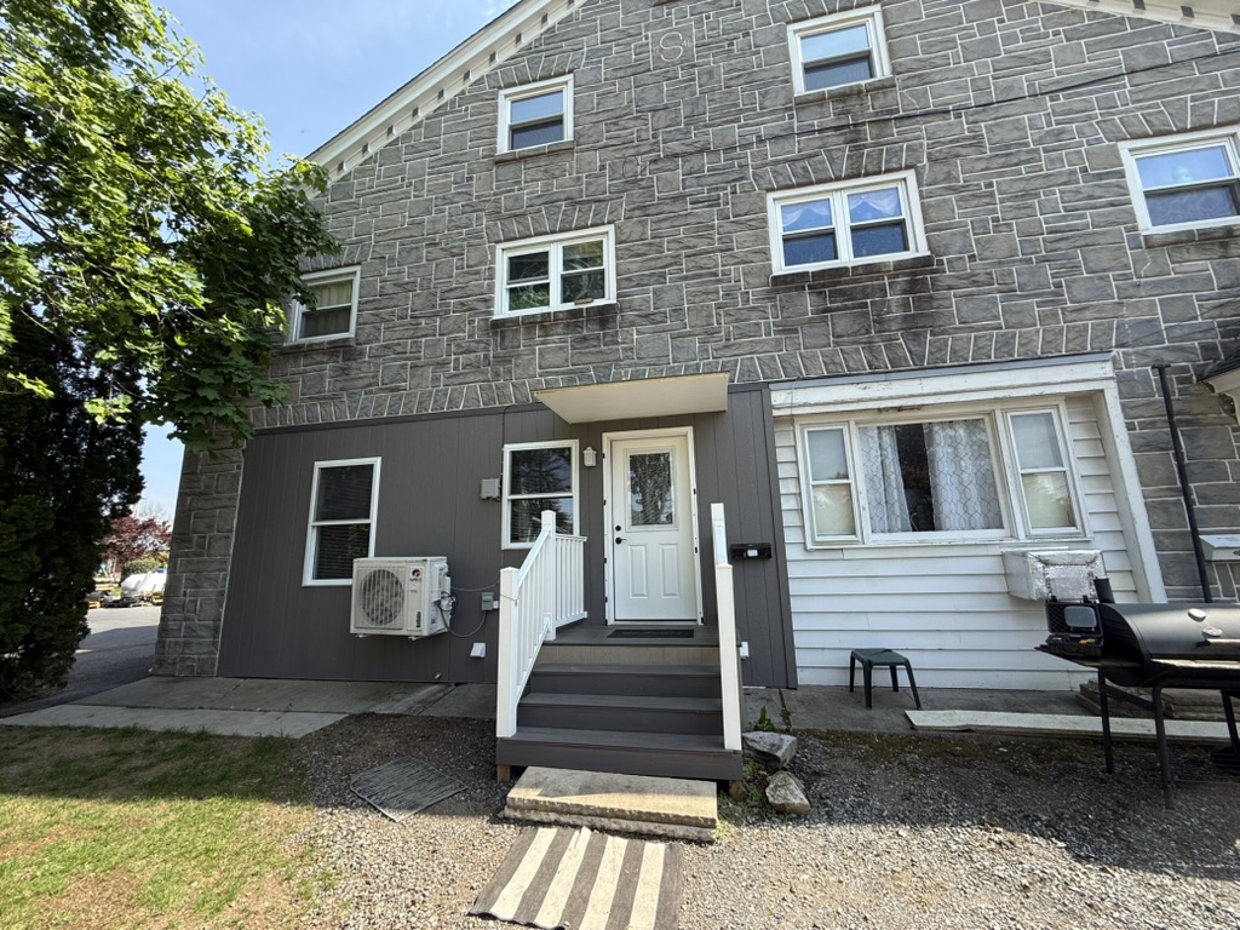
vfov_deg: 85.7
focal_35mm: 14
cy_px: 465
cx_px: 620
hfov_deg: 102.1
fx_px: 502
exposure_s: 1/522
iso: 50
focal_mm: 2.22
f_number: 2.2
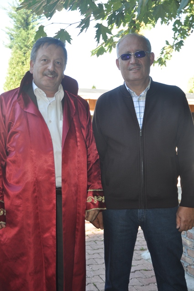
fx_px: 413
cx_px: 97
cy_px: 146
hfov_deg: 26.4
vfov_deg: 38.9
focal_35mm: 51
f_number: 4
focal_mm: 34
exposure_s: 1/200
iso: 320
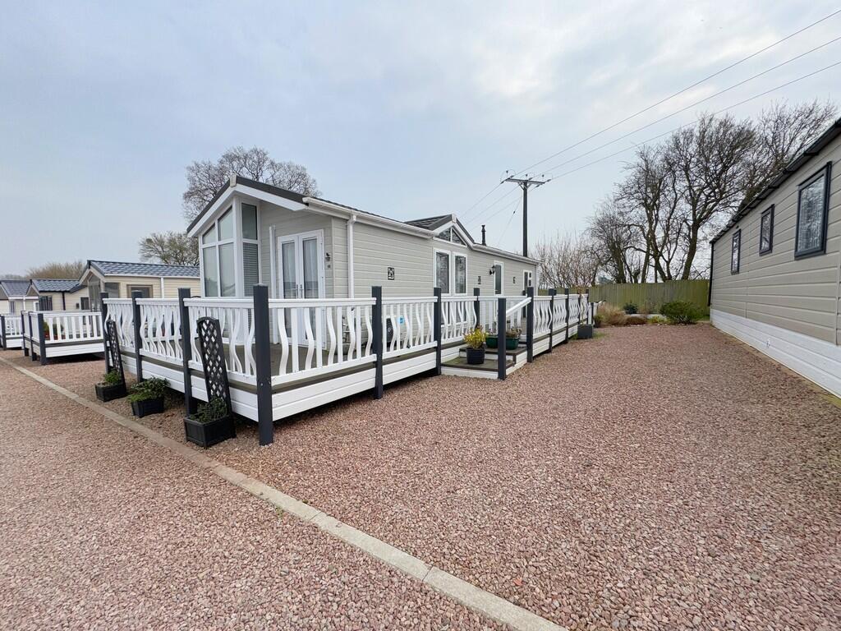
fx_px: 340
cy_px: 316
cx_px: 420
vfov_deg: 85.7
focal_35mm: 14
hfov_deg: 102.1
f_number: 2.2
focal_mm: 2.22
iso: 40
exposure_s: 1/1506
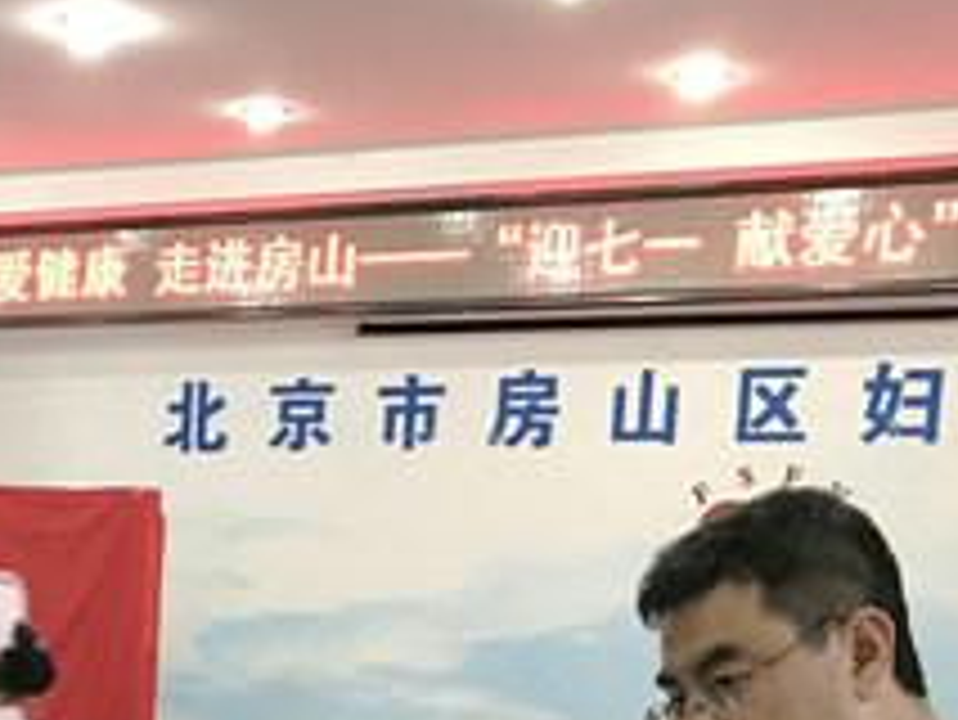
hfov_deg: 20.7
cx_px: 22
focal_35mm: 92
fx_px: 2548
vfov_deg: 14.8
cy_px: 1123
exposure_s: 1/17
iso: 40
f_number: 1.8
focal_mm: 3.99
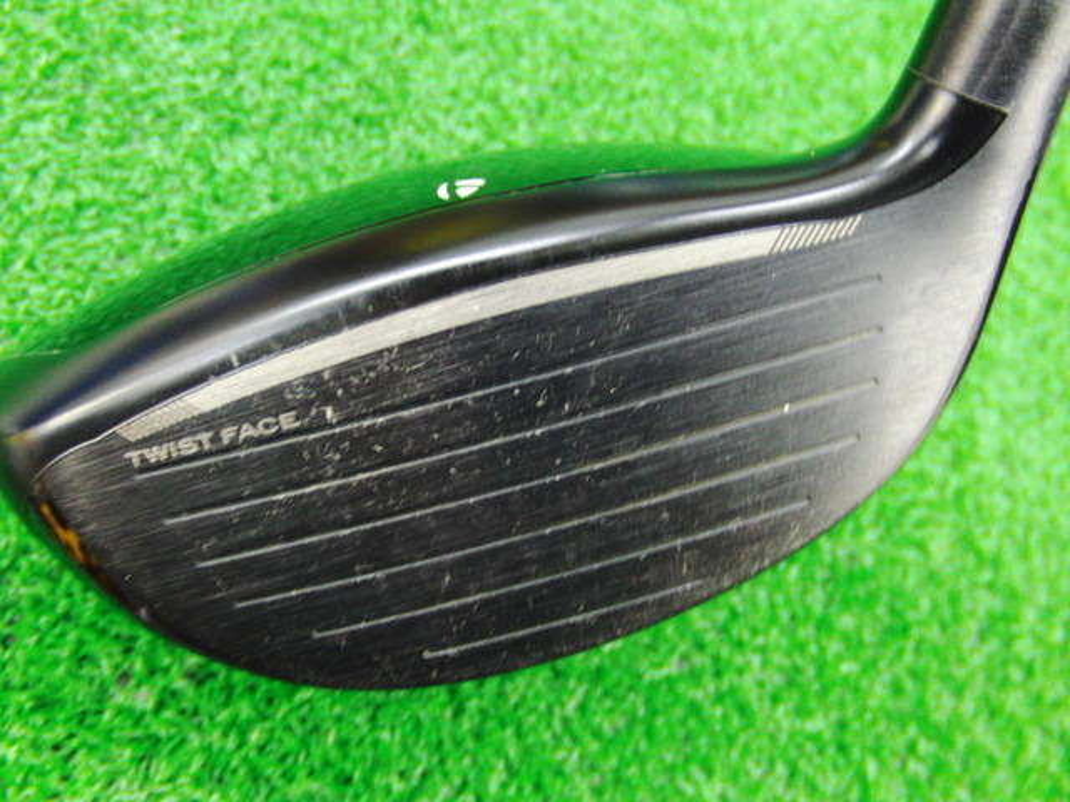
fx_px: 1144
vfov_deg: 38.7
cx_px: 535
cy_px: 401
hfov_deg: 50.1
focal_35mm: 37
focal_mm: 6.42
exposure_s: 1/10
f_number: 3.6
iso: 400
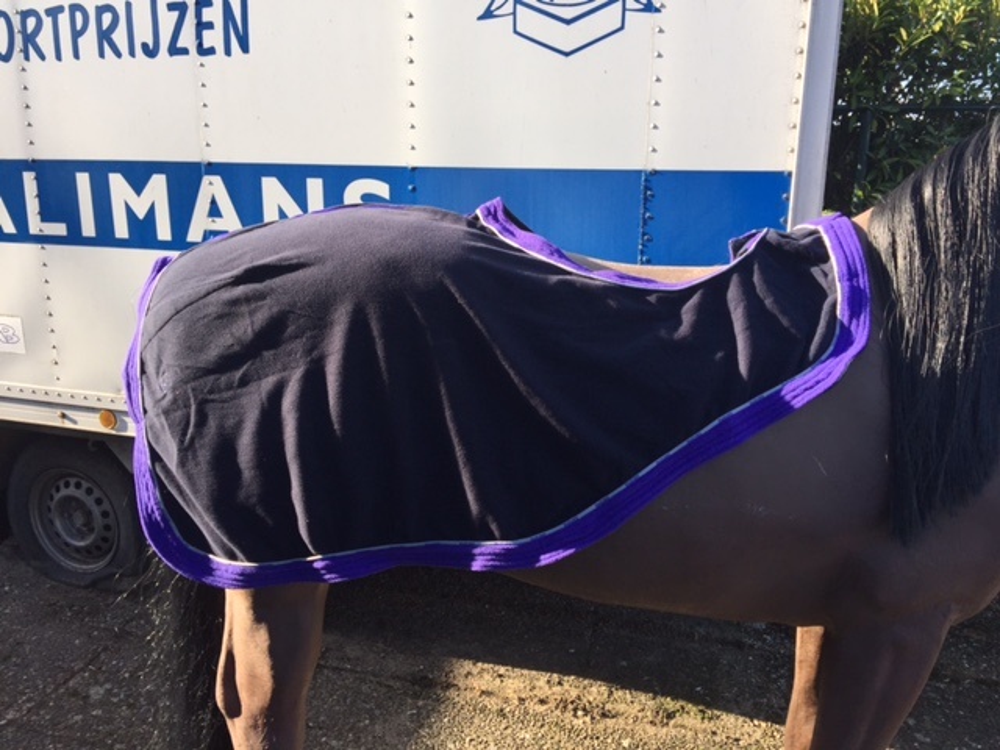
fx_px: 838
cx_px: 500
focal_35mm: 29
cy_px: 375
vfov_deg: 48.2
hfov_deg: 61.7
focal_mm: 4.15
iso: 32
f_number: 2.2
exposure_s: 1/527
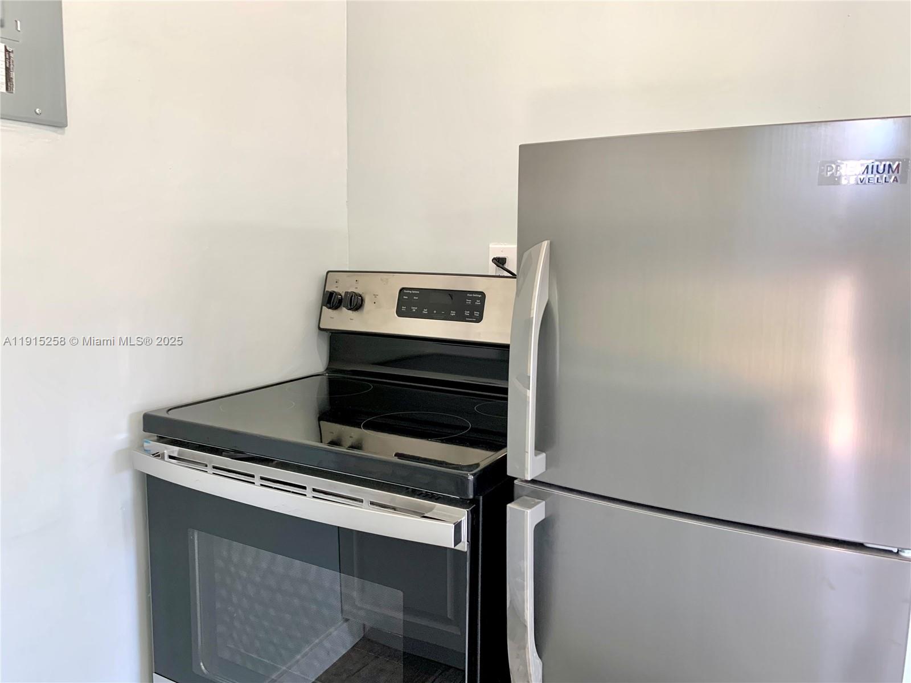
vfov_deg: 53.1
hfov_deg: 67.3
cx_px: 456
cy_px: 342
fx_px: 684
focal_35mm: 26
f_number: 1.8
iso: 125
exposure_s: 1/60
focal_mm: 4.25
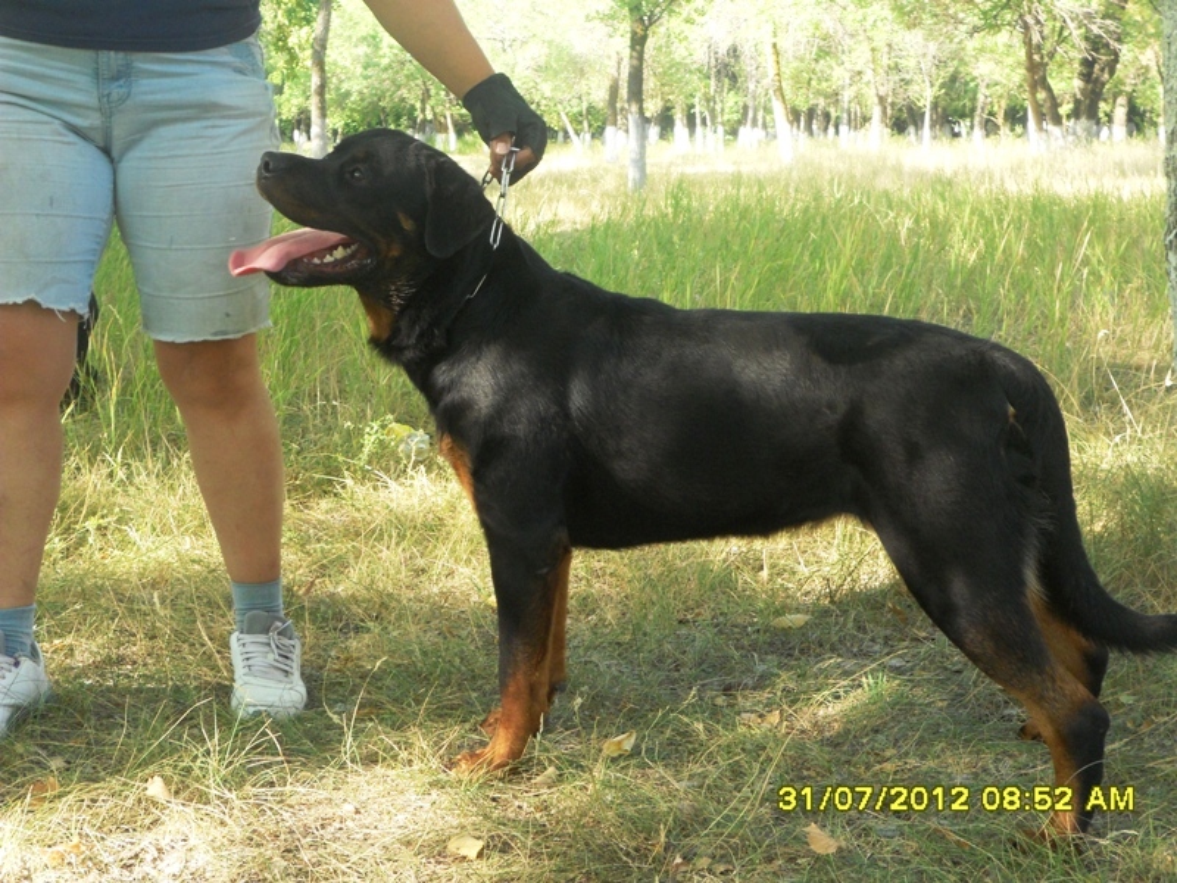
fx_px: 1768
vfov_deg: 28.0
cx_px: 588
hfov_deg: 36.8
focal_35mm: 52
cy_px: 442
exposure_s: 1/60
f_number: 5
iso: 160
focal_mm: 9.3
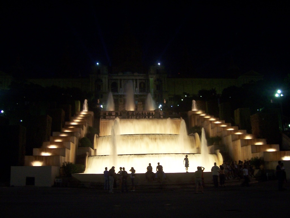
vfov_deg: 39.7
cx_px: 145
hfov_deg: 51.4
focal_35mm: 36
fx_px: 302
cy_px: 109
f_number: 3
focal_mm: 6
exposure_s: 1/6
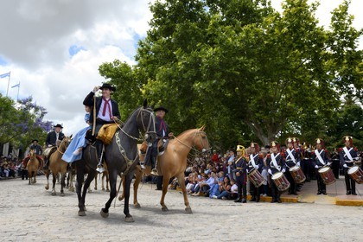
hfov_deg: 69.4
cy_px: 121
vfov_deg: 49.6
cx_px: 182
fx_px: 262
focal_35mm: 26
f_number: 10
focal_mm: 26
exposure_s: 1/320
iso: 400
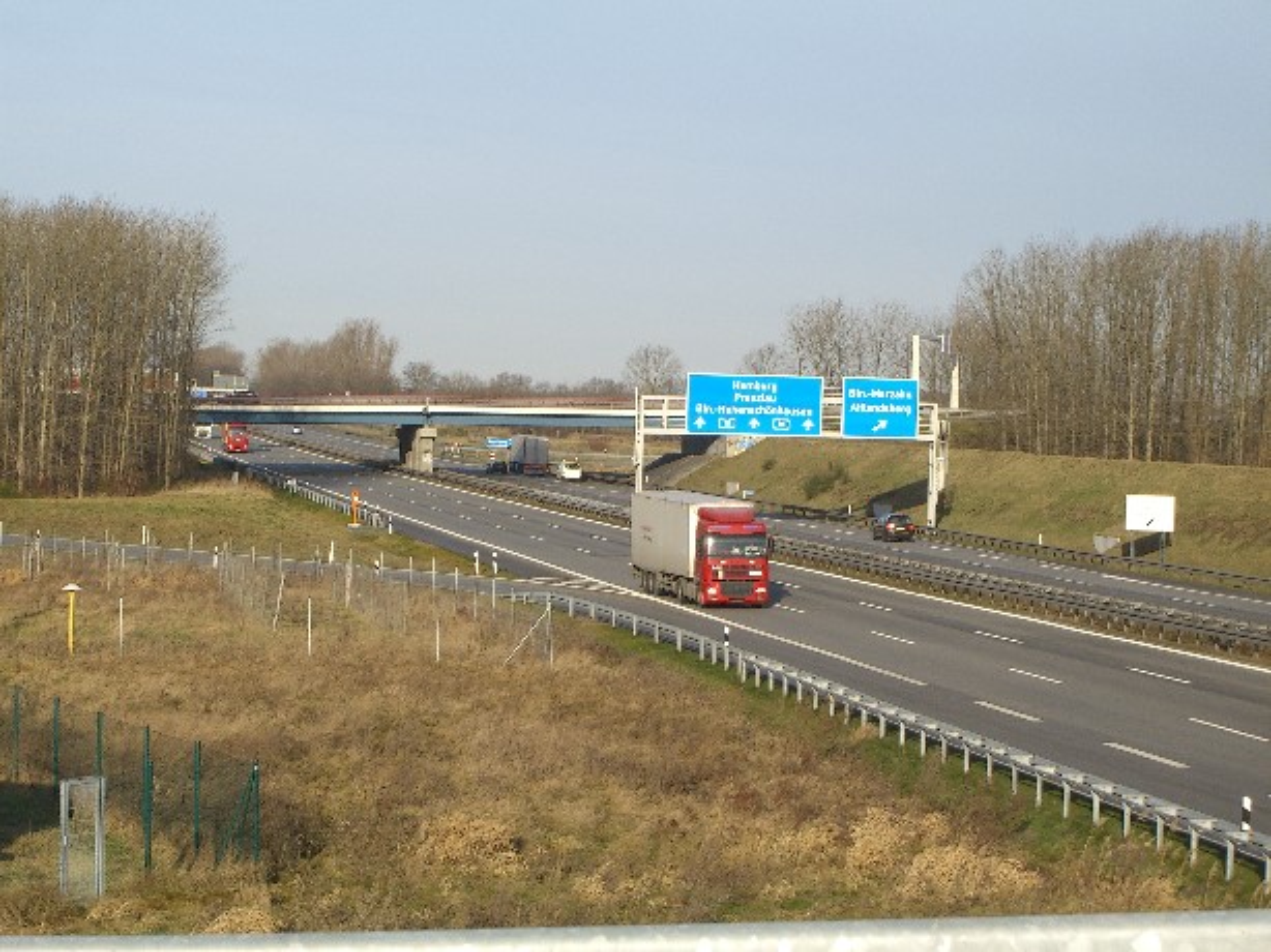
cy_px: 476
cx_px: 636
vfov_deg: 13.0
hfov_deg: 17.3
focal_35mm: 114
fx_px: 4184
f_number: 7.4
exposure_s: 1/200
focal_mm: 23.7
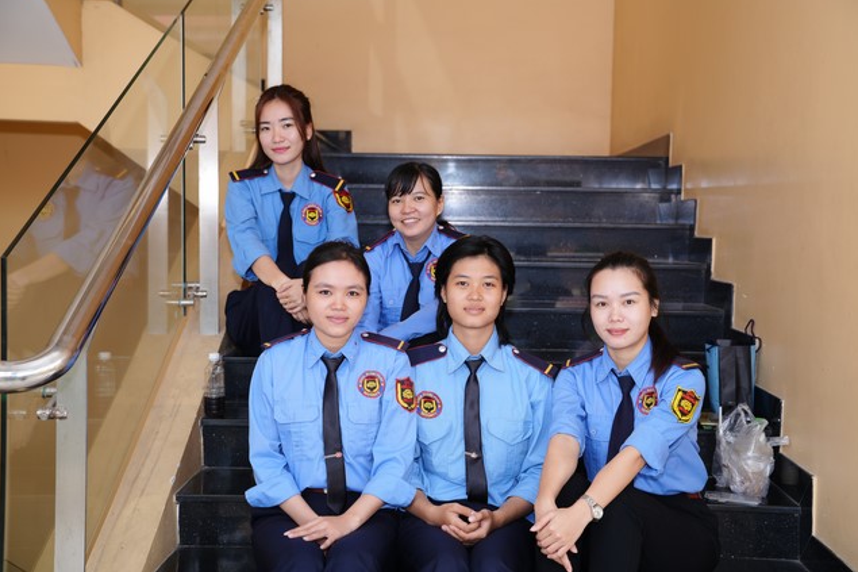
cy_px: 281
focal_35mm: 44
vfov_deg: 30.5
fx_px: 1048
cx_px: 438
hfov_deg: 44.5
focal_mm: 43
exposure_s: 1/60
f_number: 3.5
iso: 100
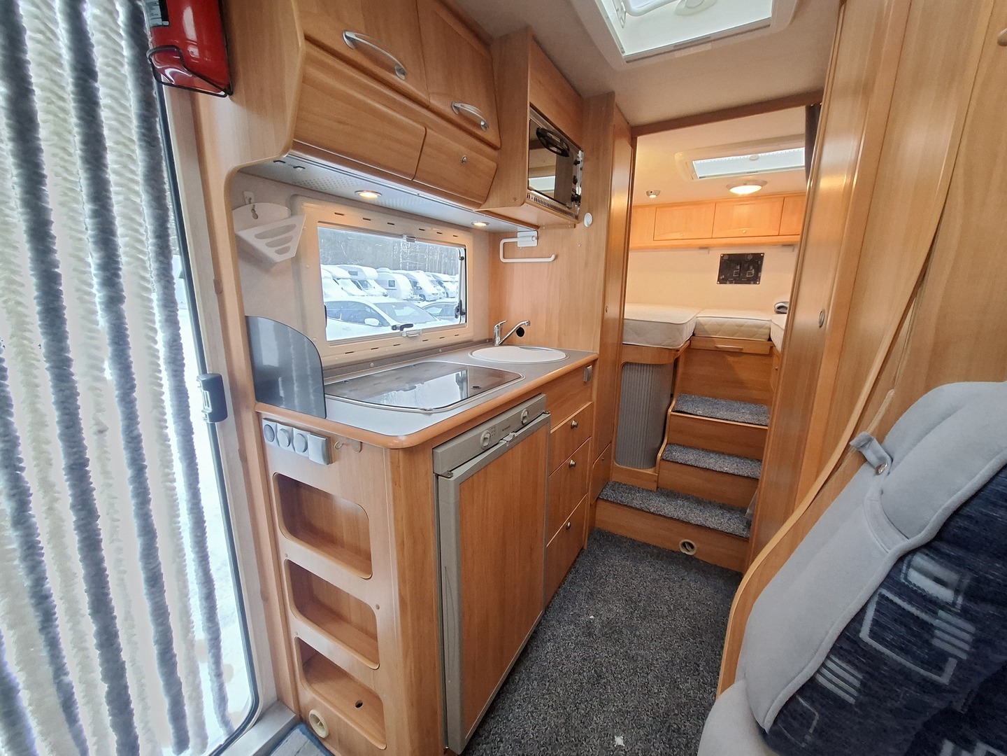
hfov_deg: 106.2
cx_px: 504
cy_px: 378
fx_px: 378
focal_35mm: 13
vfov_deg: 89.9
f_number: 2.2
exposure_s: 1/25
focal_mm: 1.74
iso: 320
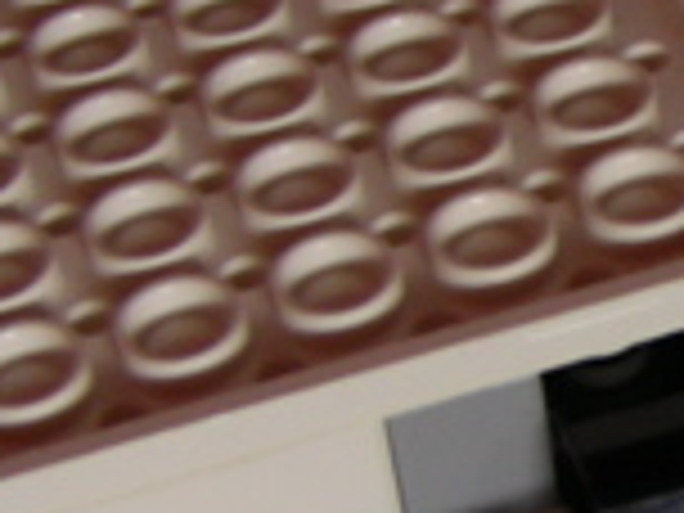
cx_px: 1112
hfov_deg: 11.7
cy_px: 464
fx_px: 3162
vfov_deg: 9.2
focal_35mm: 160
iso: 50
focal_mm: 6.3
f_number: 3.5
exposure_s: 1/4.7
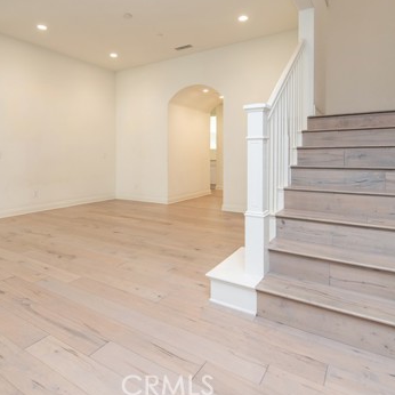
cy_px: 159
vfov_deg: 69.0
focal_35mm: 22
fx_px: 284
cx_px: 178
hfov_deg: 69.5
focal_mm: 14
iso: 280
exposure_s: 1/60
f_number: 4
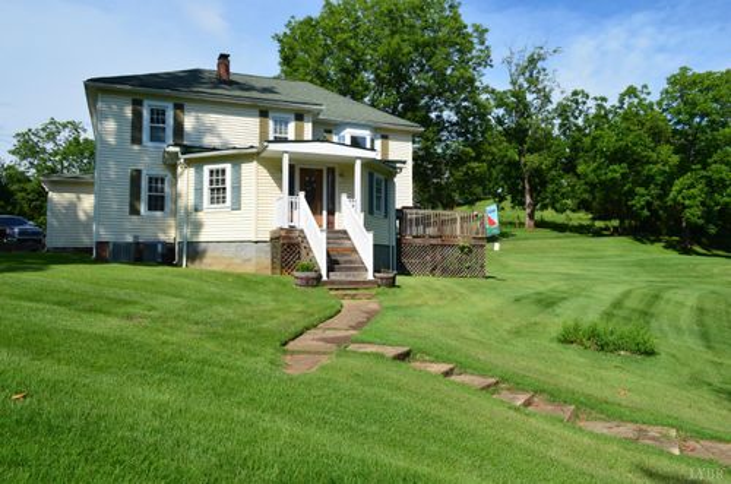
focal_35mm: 27
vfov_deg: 47.7
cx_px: 366
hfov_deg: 67.5
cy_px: 242
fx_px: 547
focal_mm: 18
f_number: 11
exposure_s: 1/125
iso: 100
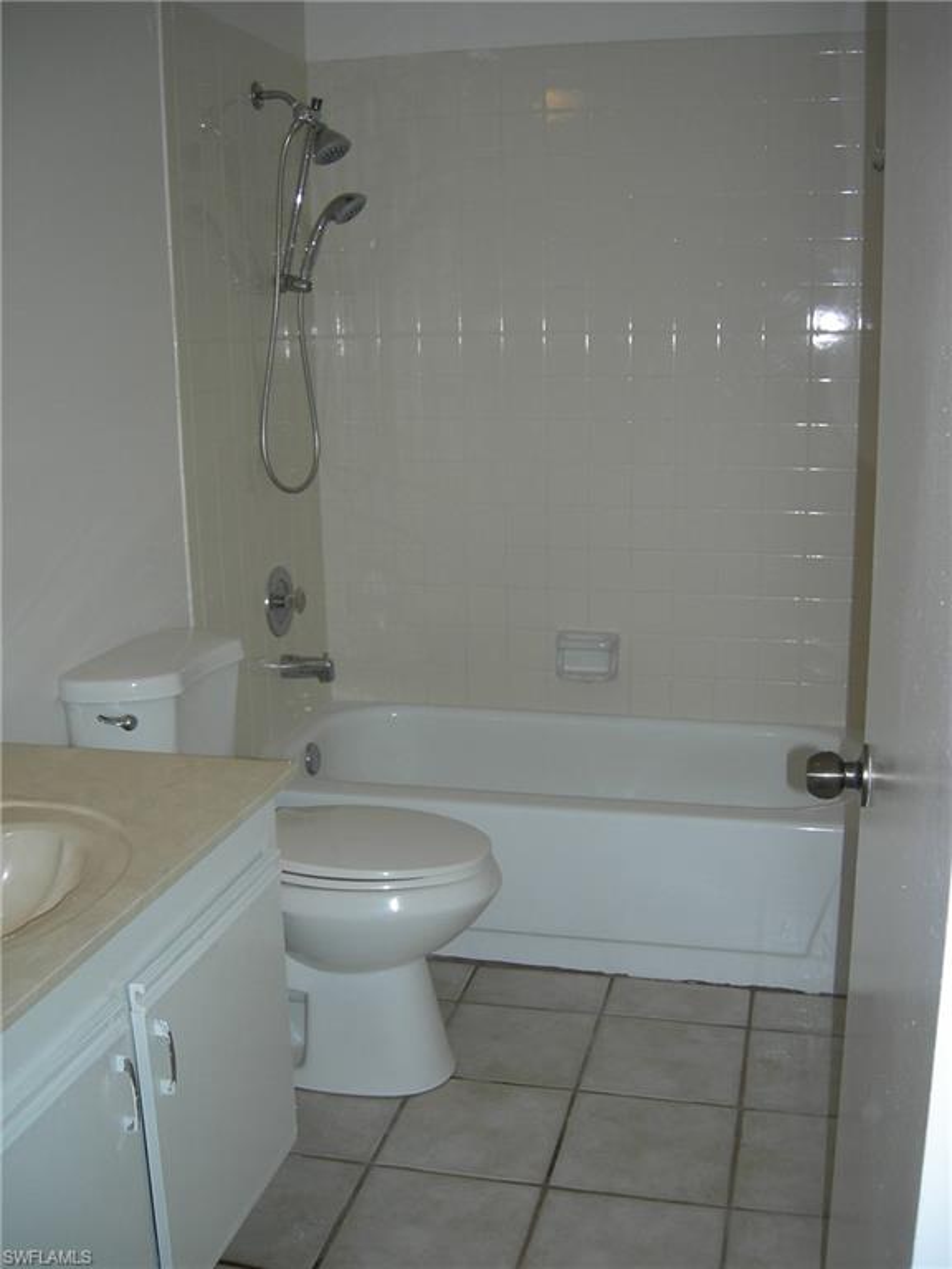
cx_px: 476
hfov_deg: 39.7
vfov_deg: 51.4
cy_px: 634
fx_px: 1320
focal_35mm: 36
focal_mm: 7.5
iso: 64
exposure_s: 1/60.1
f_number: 2.7
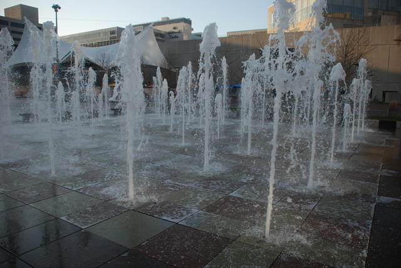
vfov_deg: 48.0
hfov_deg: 67.3
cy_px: 134
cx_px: 200
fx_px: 301
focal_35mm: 27
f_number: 3.5
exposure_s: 1/800
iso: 200
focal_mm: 18
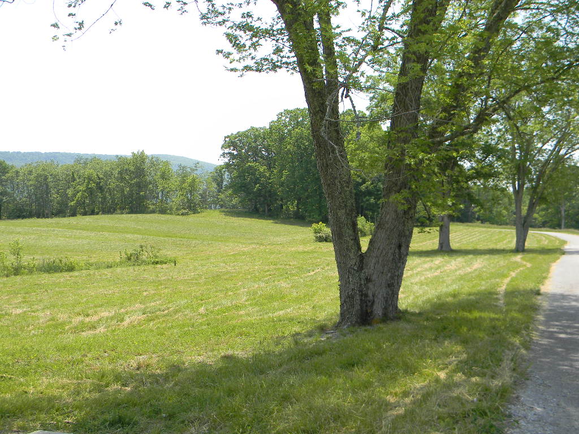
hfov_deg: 51.4
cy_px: 217
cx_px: 290
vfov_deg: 39.7
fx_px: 602
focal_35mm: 36
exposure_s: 1/418
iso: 80
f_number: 3.7
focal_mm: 6.4
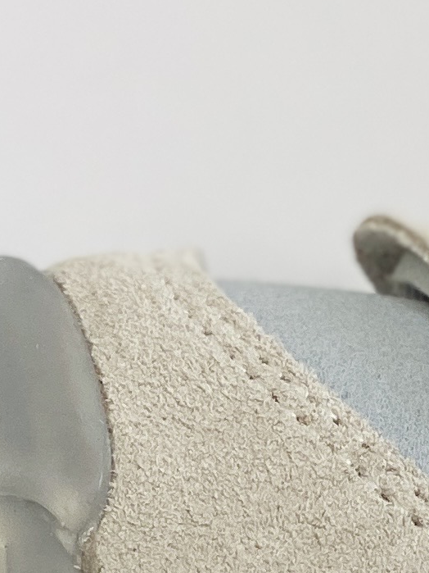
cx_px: 276
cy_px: 1435
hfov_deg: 5.0
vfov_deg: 6.3
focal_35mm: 300
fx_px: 4959
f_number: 2
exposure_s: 1/100
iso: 32
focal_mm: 6
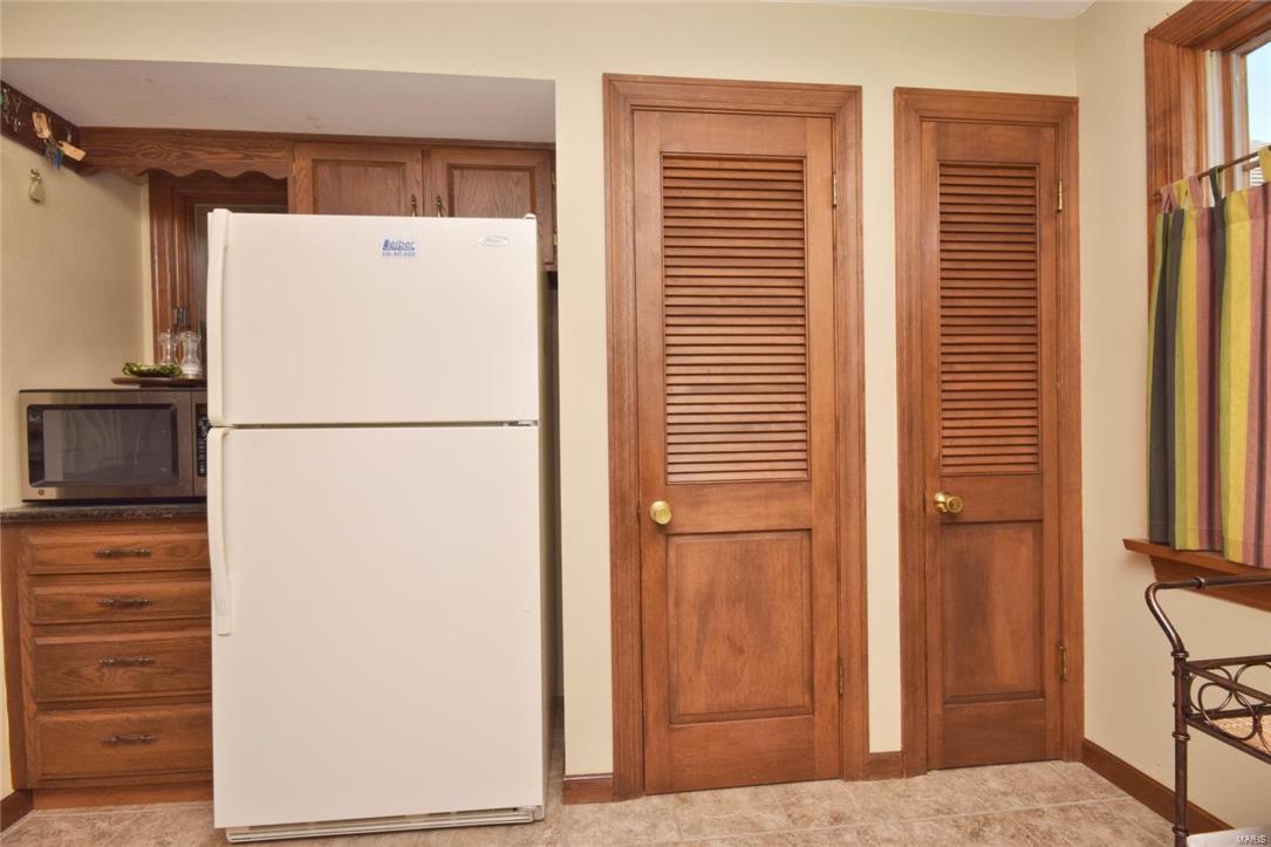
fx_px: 609
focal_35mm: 17
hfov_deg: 92.5
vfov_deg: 69.6
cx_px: 636
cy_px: 424
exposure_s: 1/60
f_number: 14
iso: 400
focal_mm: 11.5
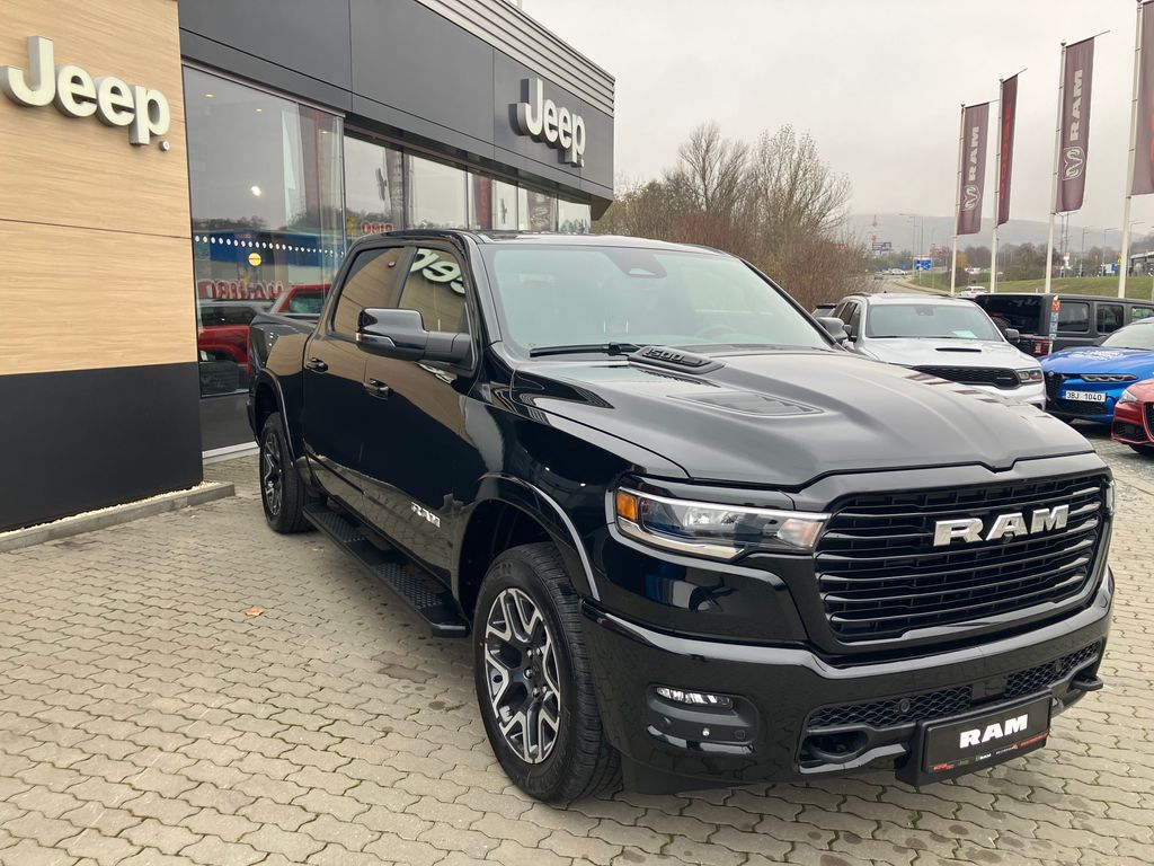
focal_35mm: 28
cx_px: 577
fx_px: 933
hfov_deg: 63.4
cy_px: 433
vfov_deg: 49.7
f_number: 1.8
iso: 50
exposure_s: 1/121
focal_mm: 3.99
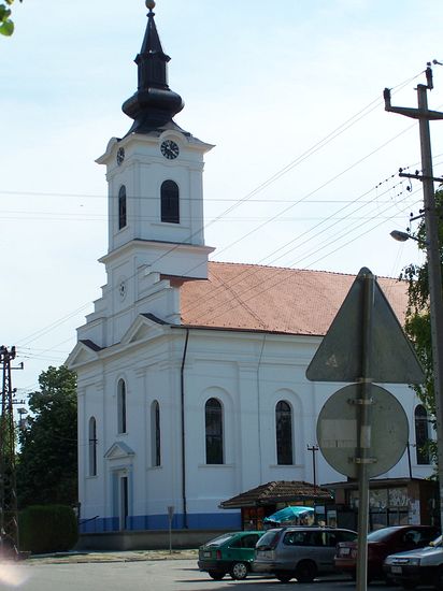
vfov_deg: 28.2
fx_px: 1178
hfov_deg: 21.3
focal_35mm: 69
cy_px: 296
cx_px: 222
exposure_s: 1/750
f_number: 4.5
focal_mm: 11.5
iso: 80
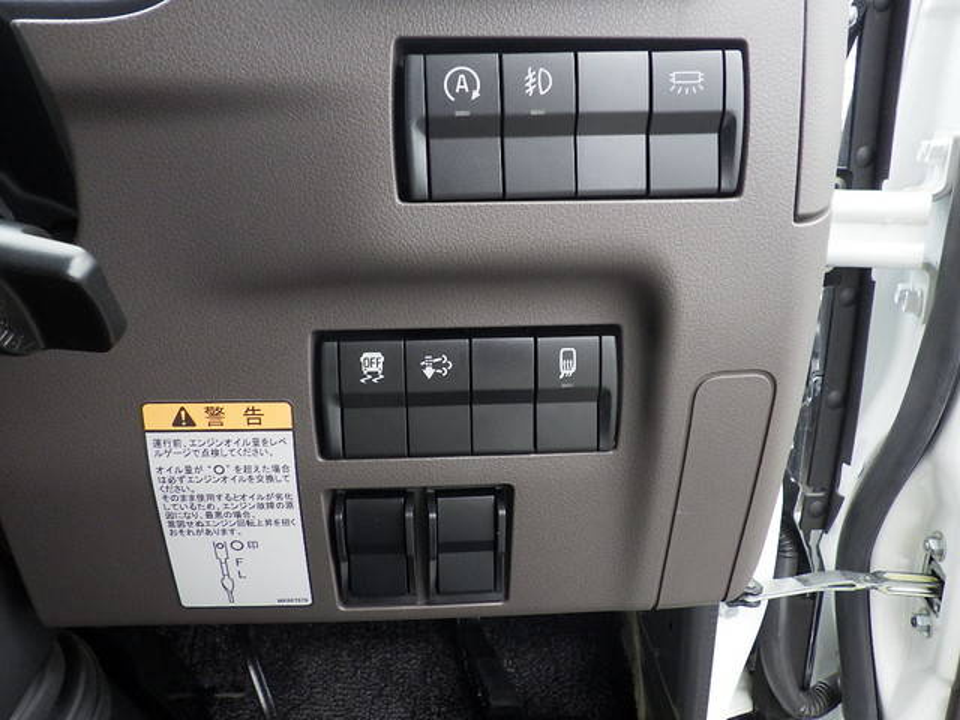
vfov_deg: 49.7
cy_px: 360
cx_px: 480
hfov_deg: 63.4
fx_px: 777
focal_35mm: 28
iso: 250
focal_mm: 5
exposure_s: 1/60
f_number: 3.5
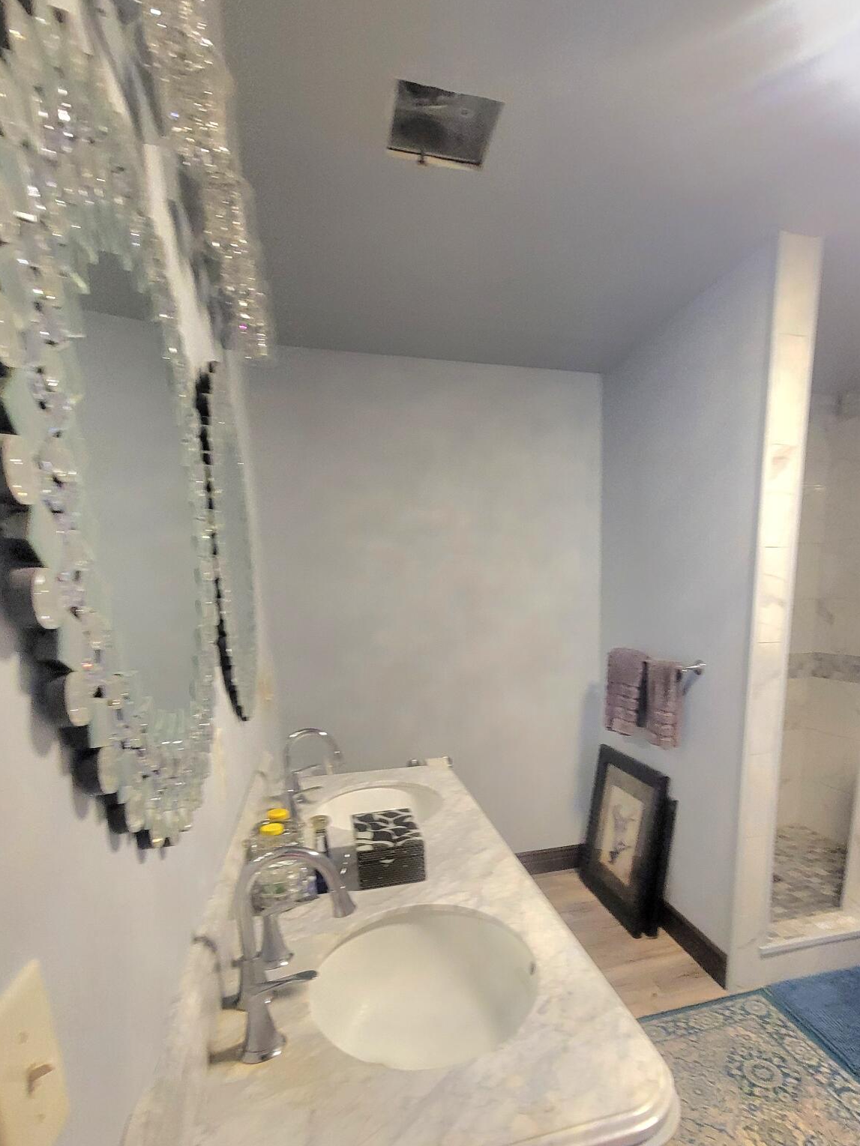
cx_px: 524
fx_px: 563
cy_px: 745
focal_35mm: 17
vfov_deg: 88.4
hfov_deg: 73.8
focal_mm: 2.2
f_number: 2.2
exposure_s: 1/60.2
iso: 320
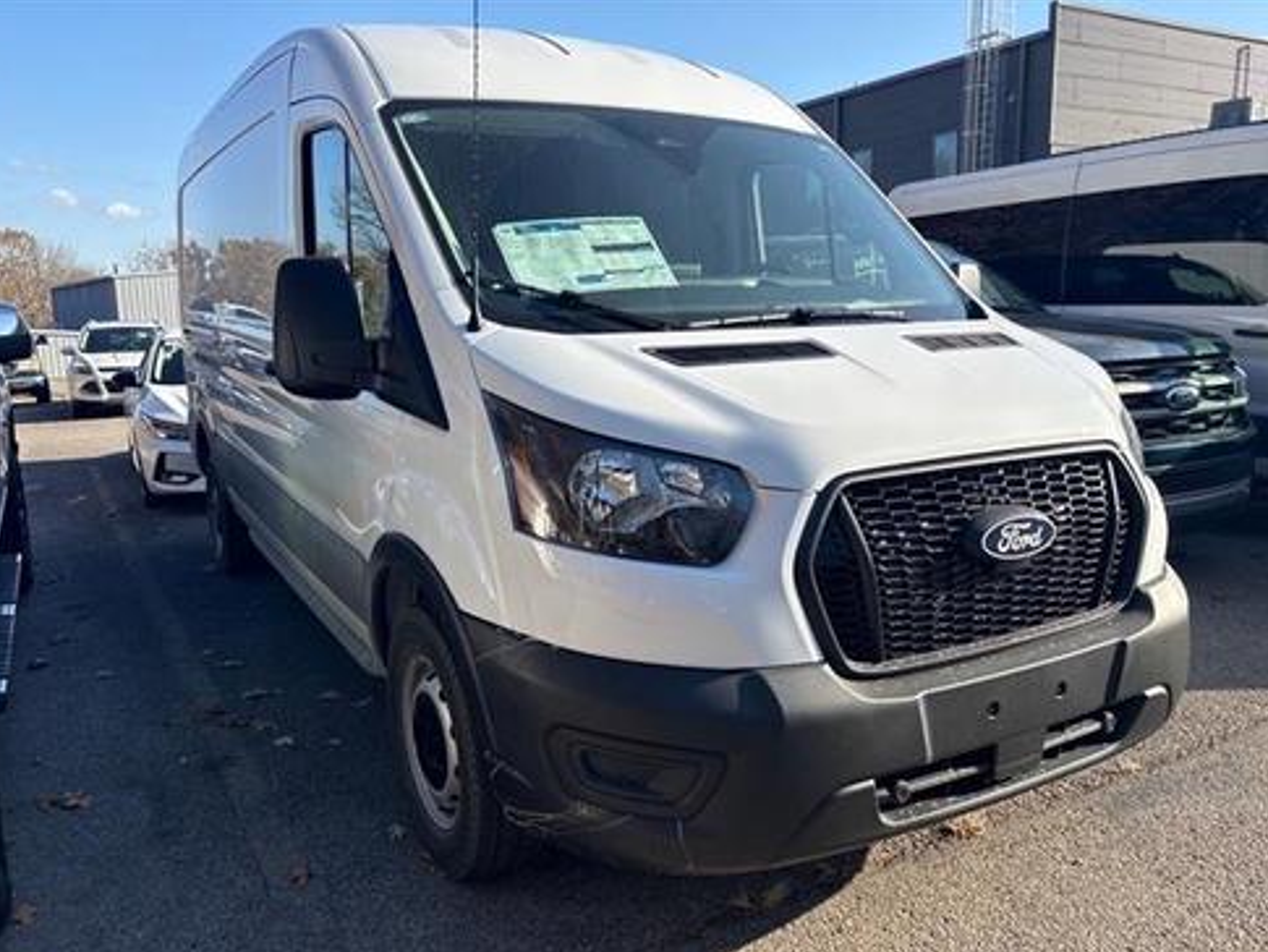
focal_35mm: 27
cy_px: 492
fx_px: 989
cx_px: 633
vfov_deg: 51.4
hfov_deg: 65.3
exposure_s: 1/1587
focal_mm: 5.96
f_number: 1.6
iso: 50
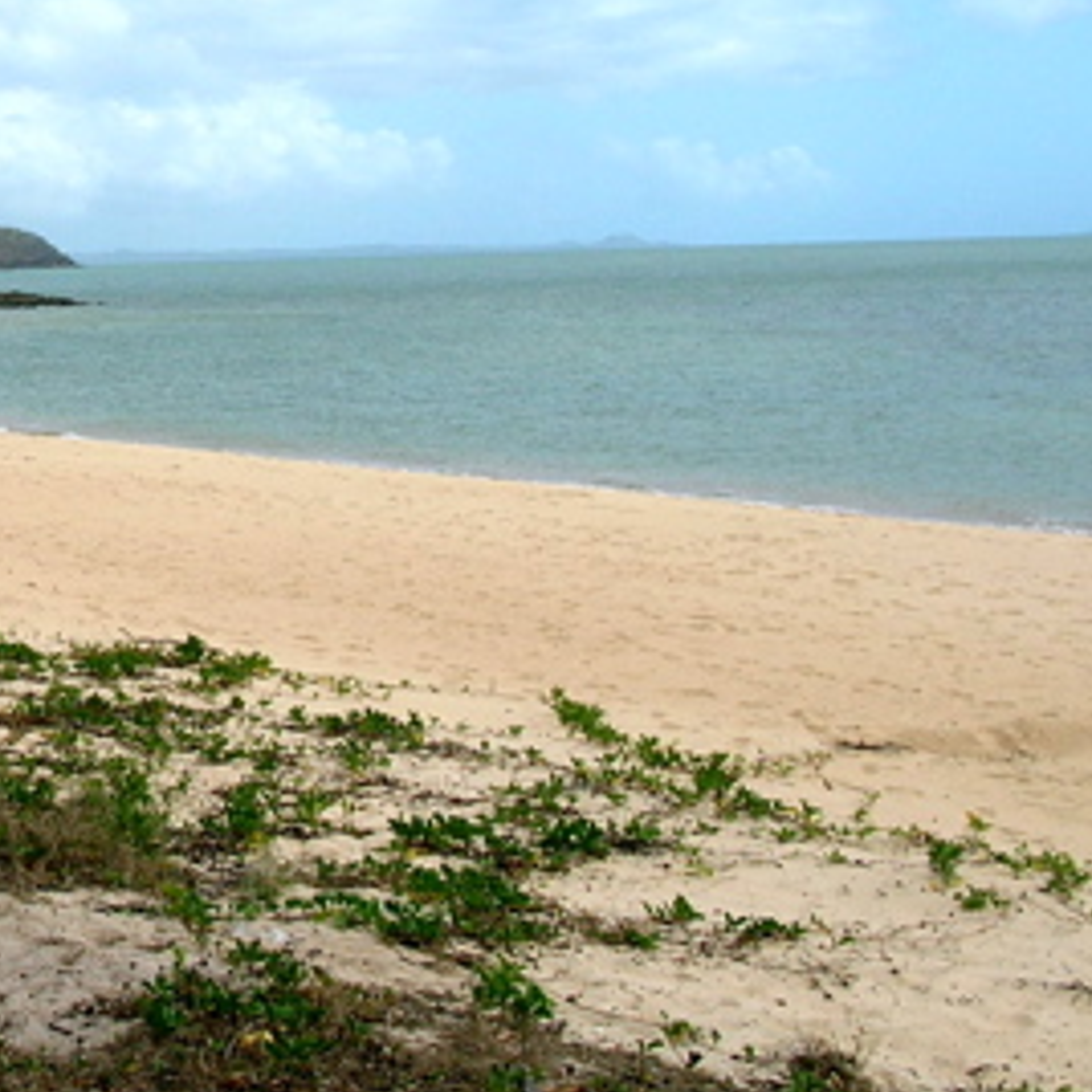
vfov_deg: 22.6
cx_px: -179
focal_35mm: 76
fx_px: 2712
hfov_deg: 21.3
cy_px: 338
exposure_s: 1/982
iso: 50
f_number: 3.7
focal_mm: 6
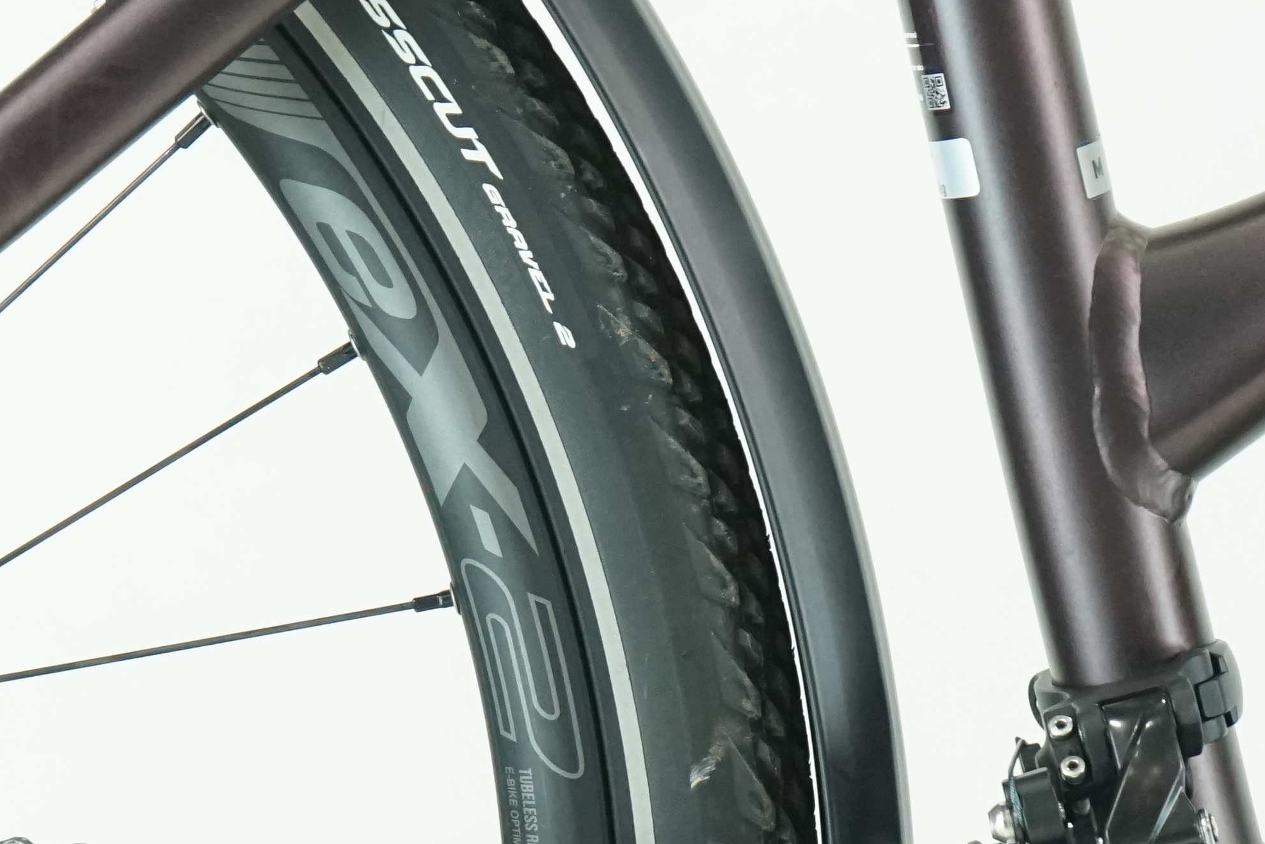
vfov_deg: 7.8
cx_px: 450
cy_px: 754
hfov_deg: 11.7
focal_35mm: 176
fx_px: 6184
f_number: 5.6
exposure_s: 1/200
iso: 2500
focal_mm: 58
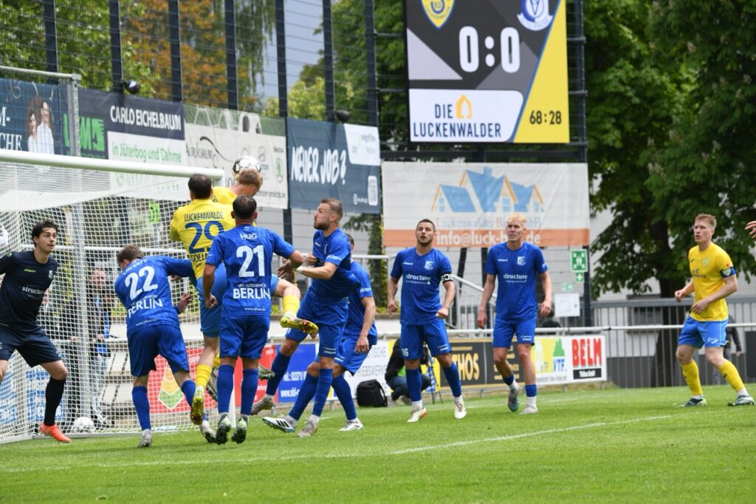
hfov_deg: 9.8
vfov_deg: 6.5
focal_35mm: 210
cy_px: 252
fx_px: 4408
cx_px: 378
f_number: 9
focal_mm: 210
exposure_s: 1/1600
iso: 1250
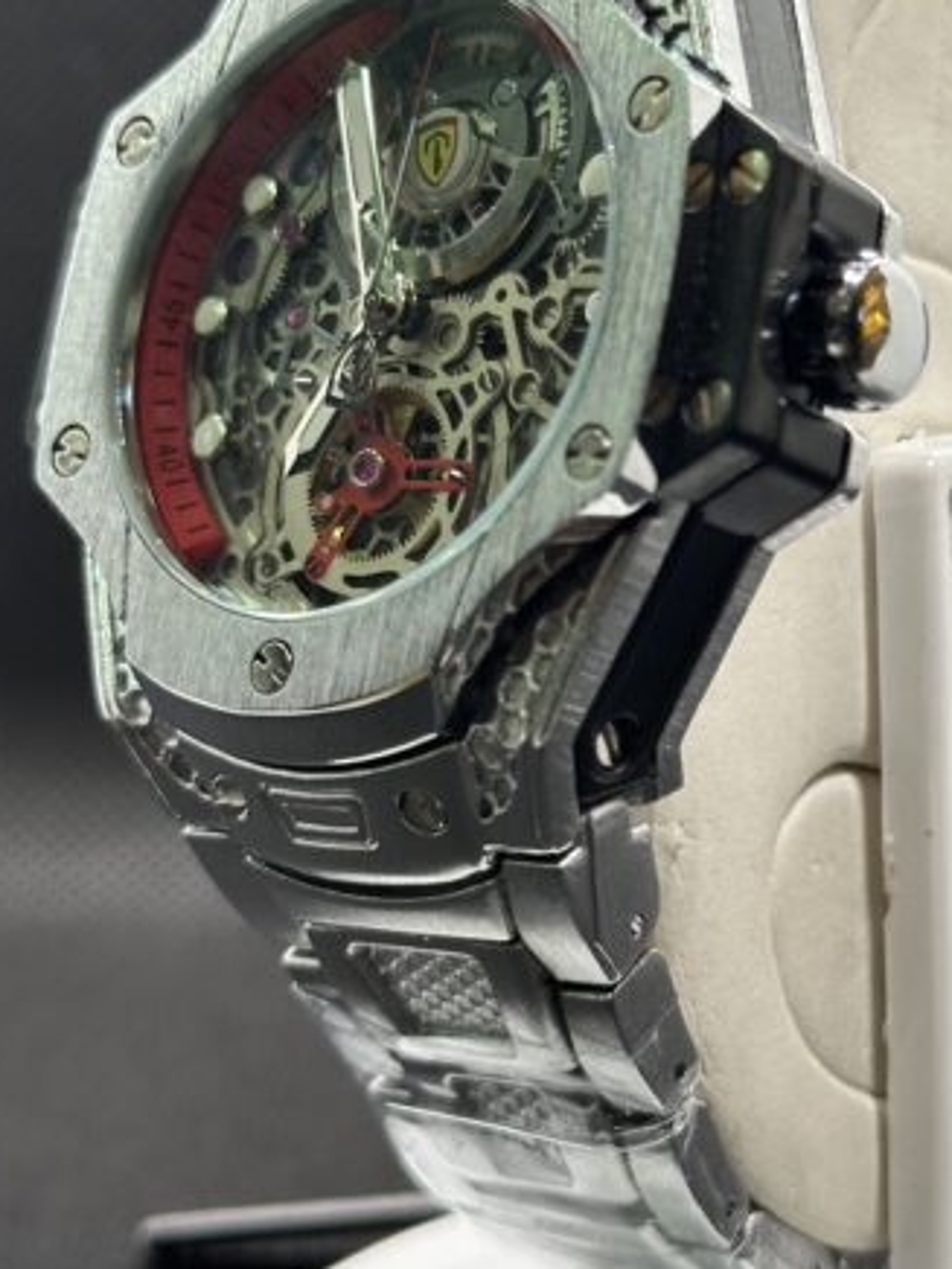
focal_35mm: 88
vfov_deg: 22.2
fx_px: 3227
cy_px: 442
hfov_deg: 16.7
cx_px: 696
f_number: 1.78
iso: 100
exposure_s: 1/100
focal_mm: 6.86
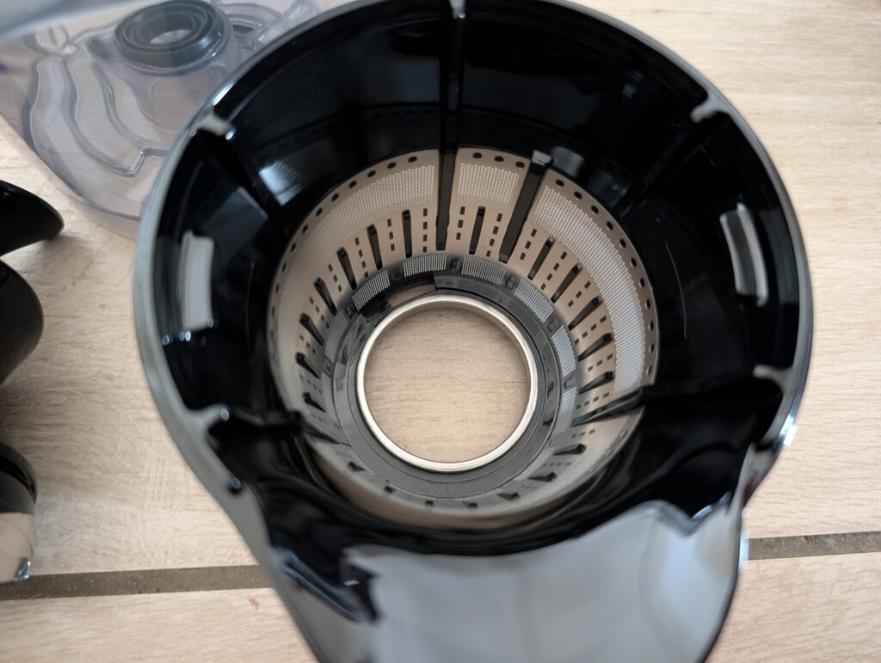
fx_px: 612
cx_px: 440
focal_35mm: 24
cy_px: 332
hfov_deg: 71.5
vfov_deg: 56.9
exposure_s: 1/22.9
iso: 2076
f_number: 1.68
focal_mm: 6.9
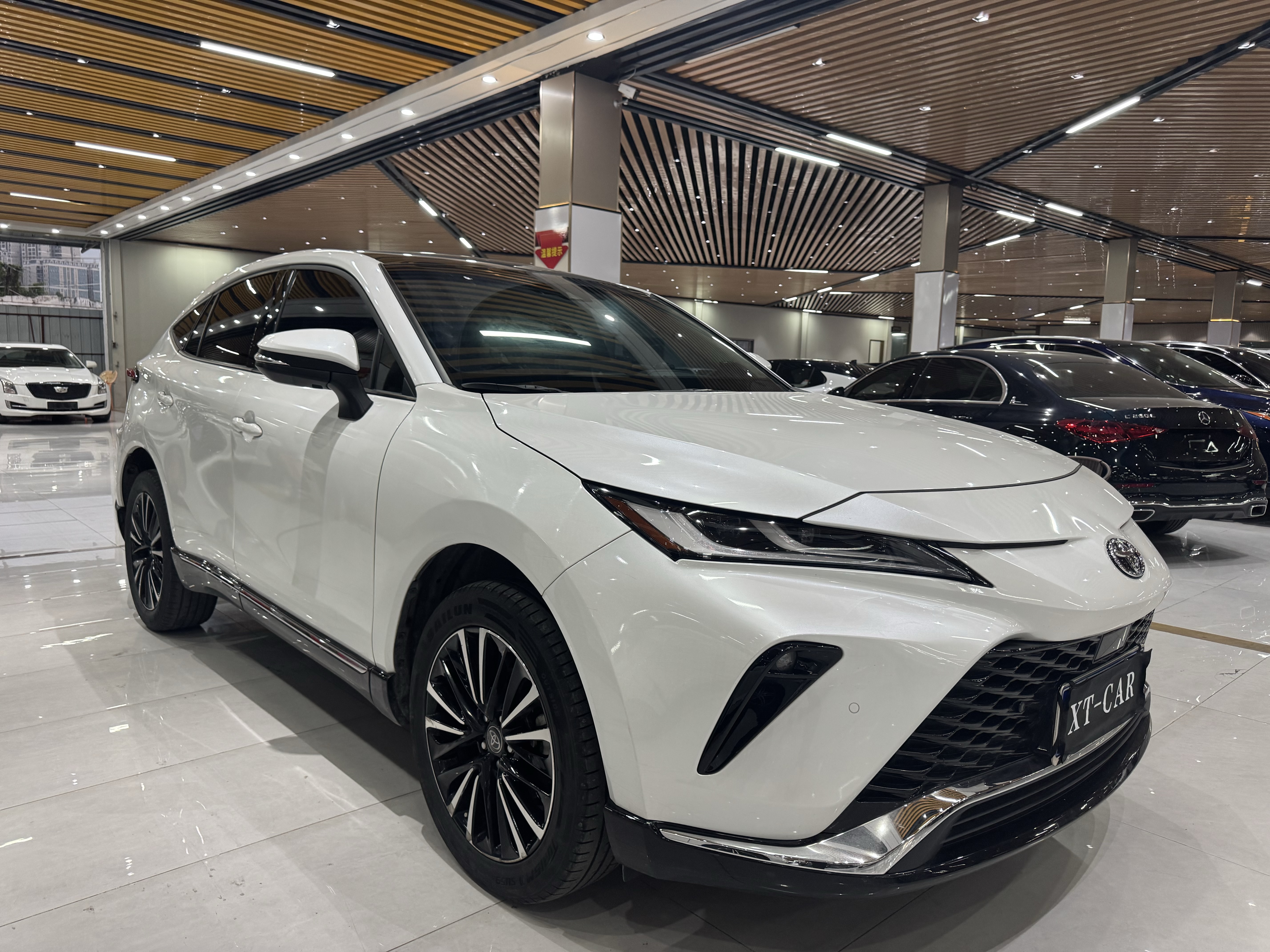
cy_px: 476
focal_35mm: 24
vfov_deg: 56.8
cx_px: 635
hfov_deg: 71.6
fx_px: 881
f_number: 1.78
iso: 200
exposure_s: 1/100
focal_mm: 6.76
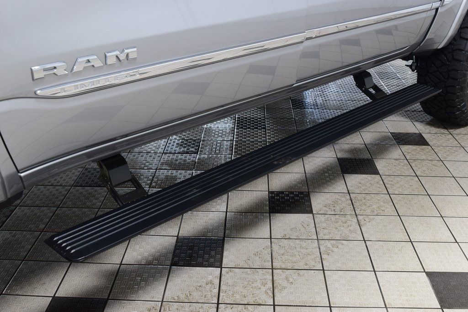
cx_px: 234
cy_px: 156
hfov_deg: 53.1
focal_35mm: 36
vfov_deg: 36.9
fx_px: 468
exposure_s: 1/15
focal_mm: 24
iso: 900
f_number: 6.3
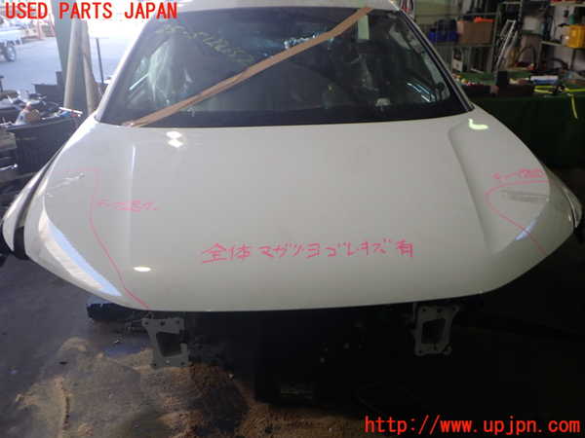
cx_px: 292
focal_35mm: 30
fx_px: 507
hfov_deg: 60.0
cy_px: 219
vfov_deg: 46.8
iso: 200
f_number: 2.3
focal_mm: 5.4
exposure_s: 1/125
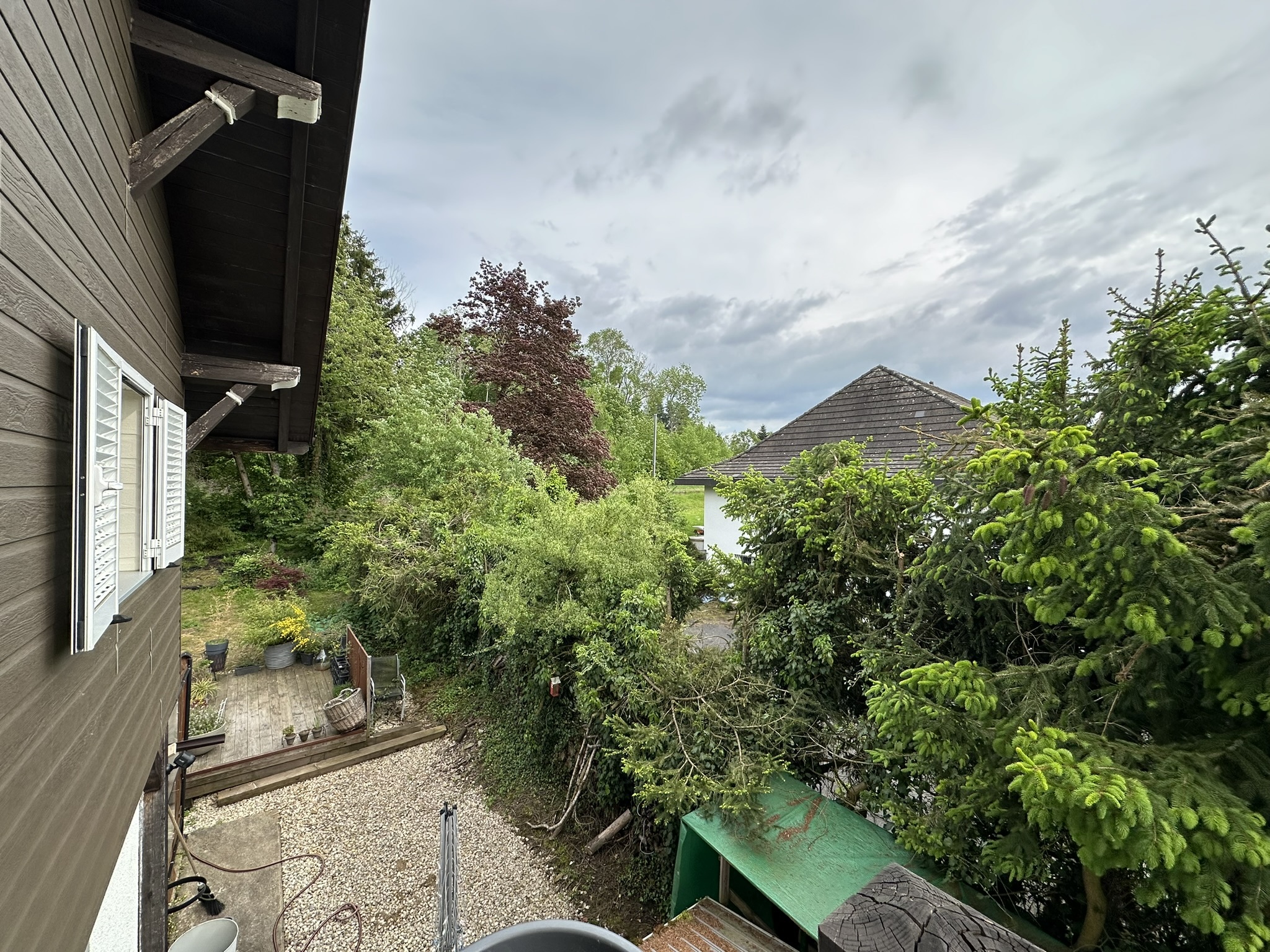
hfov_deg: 102.1
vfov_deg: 85.7
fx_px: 514
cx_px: 635
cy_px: 476
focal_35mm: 14
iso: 40
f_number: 2.2
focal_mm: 2.22
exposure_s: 1/682
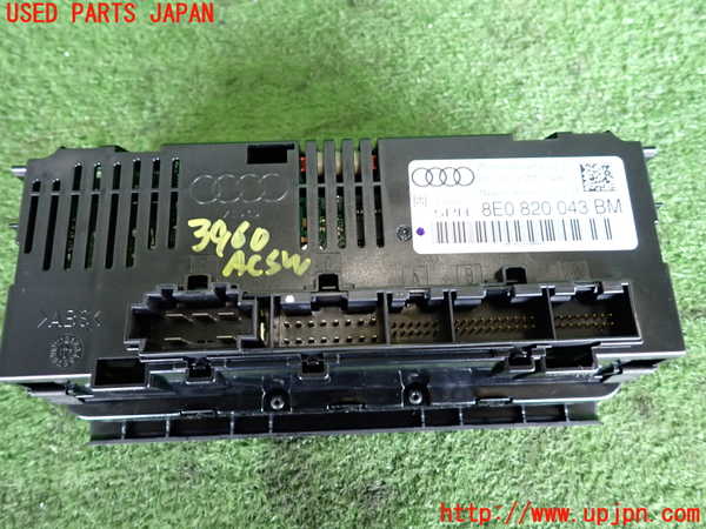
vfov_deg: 54.9
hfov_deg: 69.4
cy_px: 264
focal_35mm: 25
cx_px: 353
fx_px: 510
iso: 400
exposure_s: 1/30
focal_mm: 4.5
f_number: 2
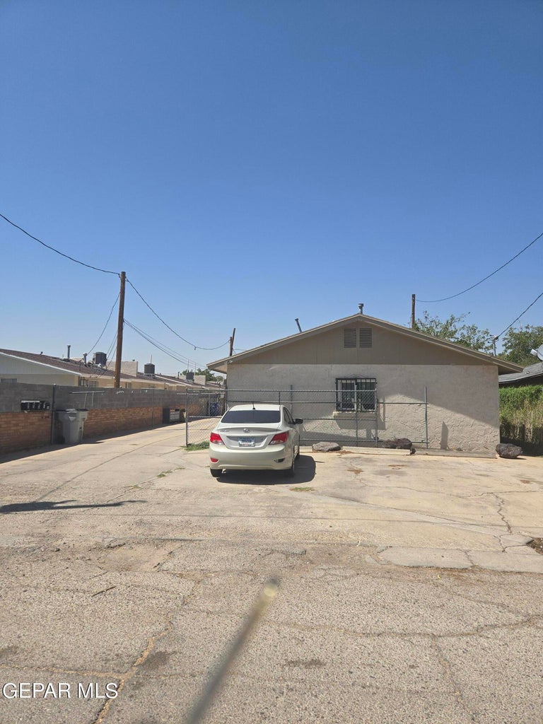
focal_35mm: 23
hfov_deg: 58.9
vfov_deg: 73.9
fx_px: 481
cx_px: 272
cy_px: 362
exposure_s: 1/2537
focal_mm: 5.4
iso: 25
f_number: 1.8
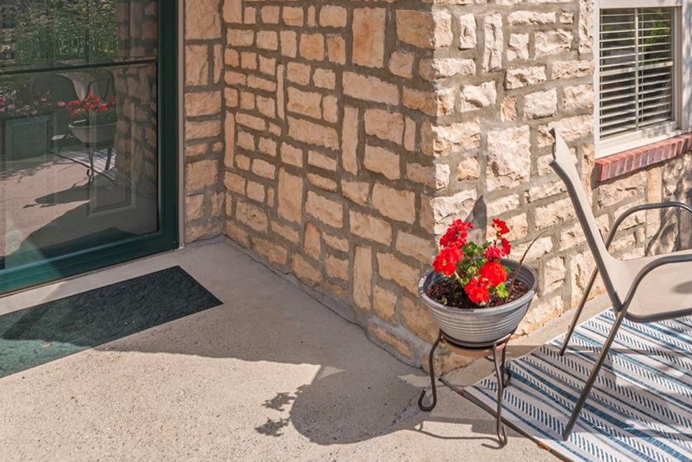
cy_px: -27
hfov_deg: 53.1
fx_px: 654
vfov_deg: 34.4
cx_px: 527
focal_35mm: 34
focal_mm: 14
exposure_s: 1/2000
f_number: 7.1
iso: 320
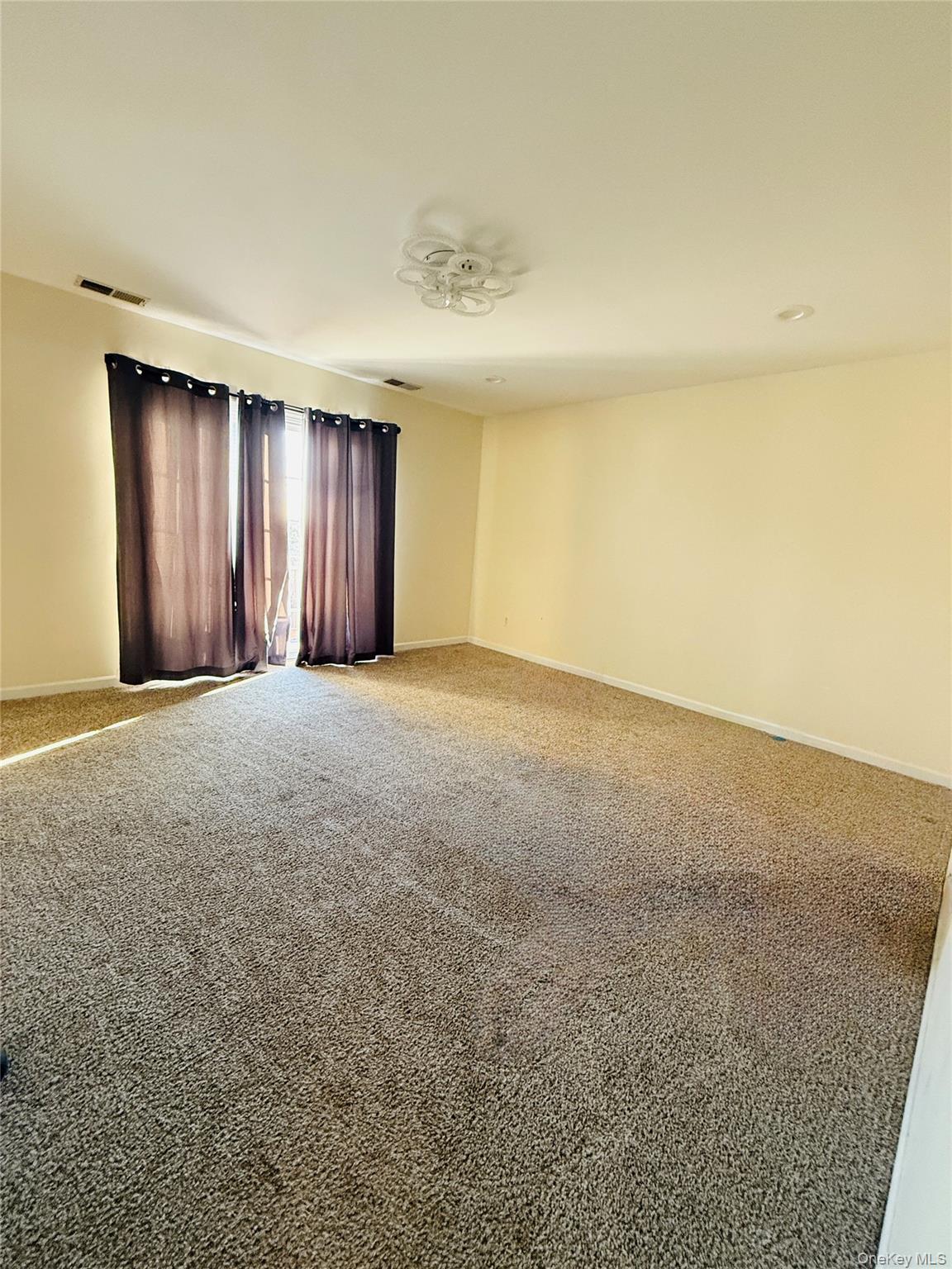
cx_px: 476
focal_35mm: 14
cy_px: 634
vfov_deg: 102.1
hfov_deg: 85.7
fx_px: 513
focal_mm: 2.22
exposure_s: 1/60
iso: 500
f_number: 2.2
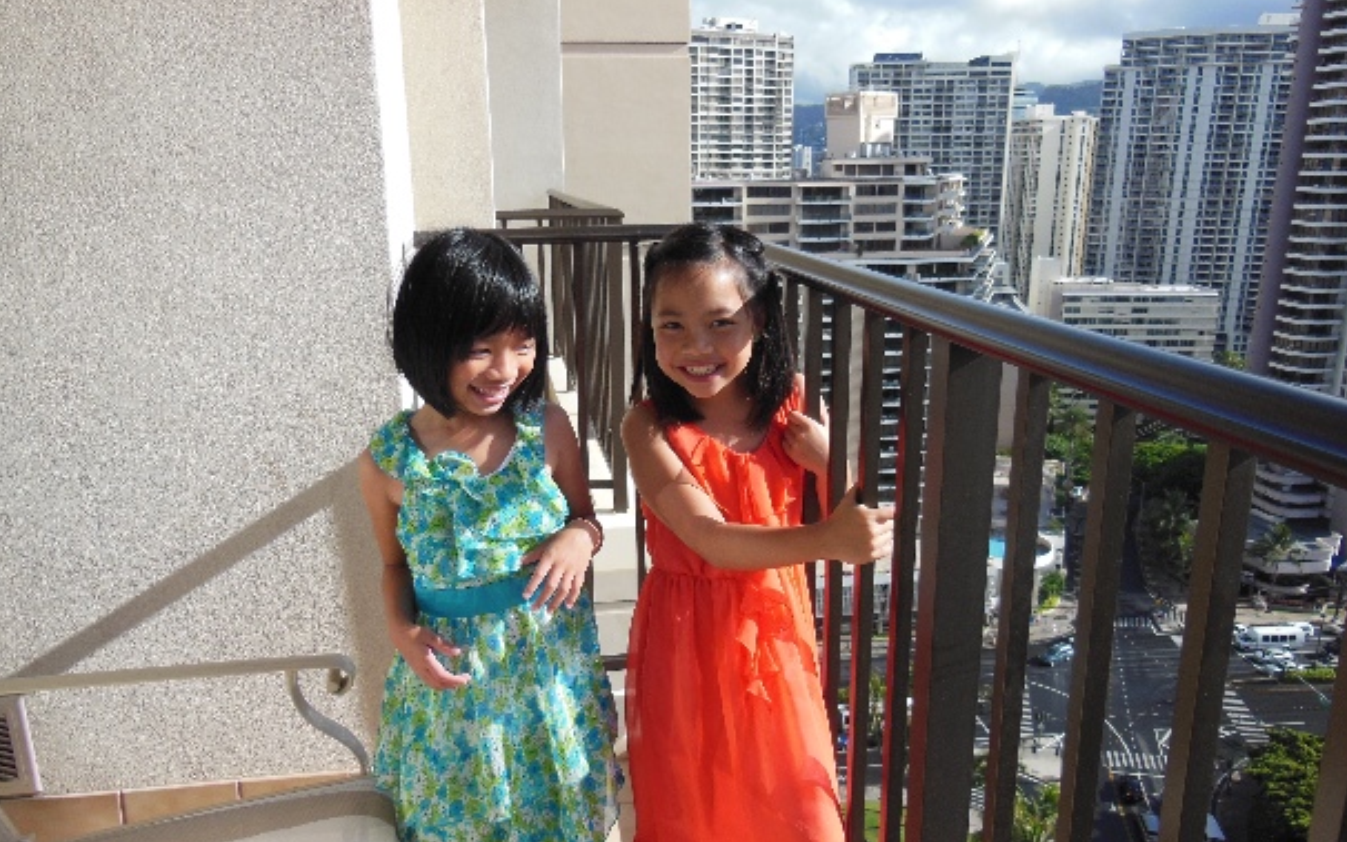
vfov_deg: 44.5
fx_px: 1028
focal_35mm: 28
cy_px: 453
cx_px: 669
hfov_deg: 66.5
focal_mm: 4.5
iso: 125
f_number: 3.5
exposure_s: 1/800
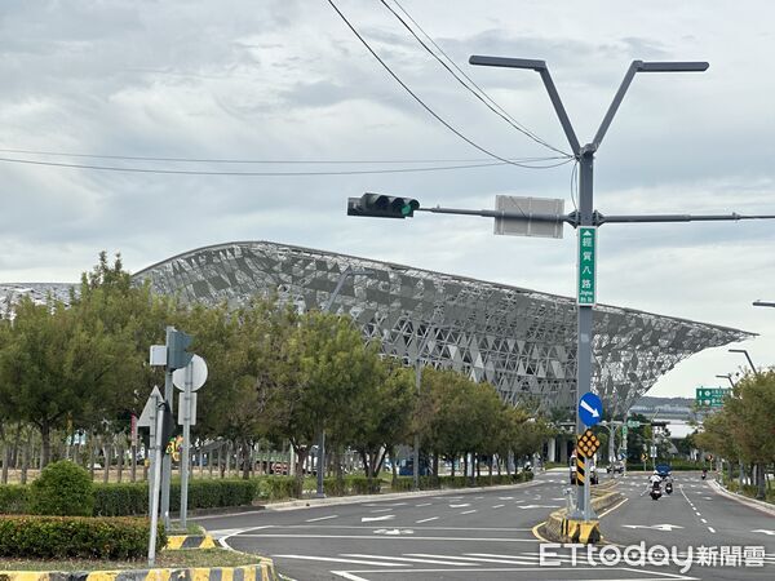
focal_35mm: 77
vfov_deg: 19.1
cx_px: 388
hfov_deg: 25.3
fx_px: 1724
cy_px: 290
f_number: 2.8
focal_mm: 9
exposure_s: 1/490
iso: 32
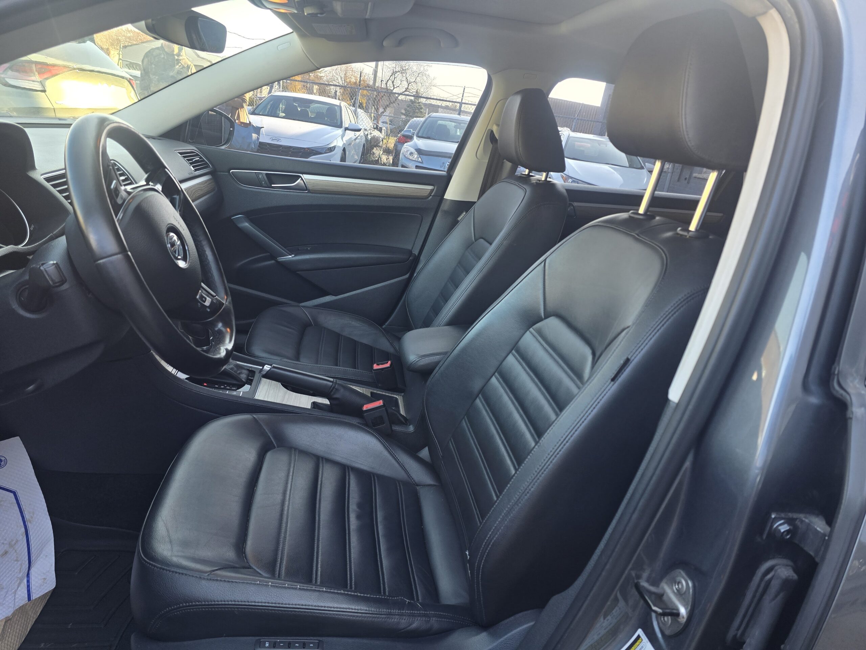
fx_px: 575
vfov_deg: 58.9
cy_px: 325
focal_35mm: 23
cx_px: 433
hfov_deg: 73.9
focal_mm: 6.3
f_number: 1.7
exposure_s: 1/180
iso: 80
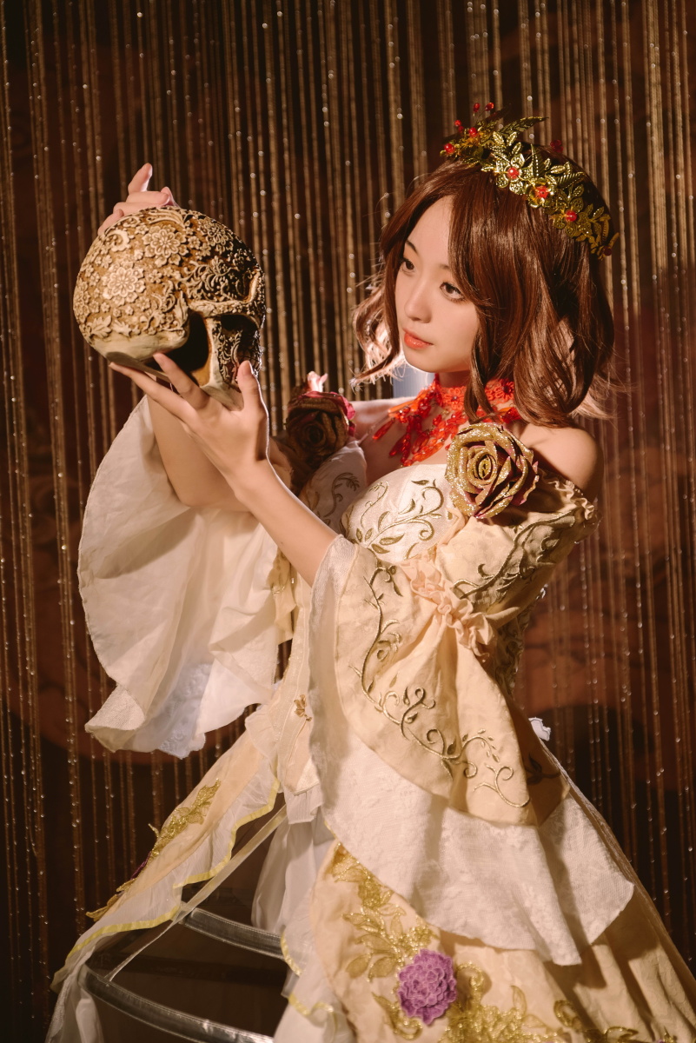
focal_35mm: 52
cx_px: 348
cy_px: 522
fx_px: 1507
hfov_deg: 26.0
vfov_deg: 38.2
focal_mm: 52
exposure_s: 1/50
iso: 100
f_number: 2.8
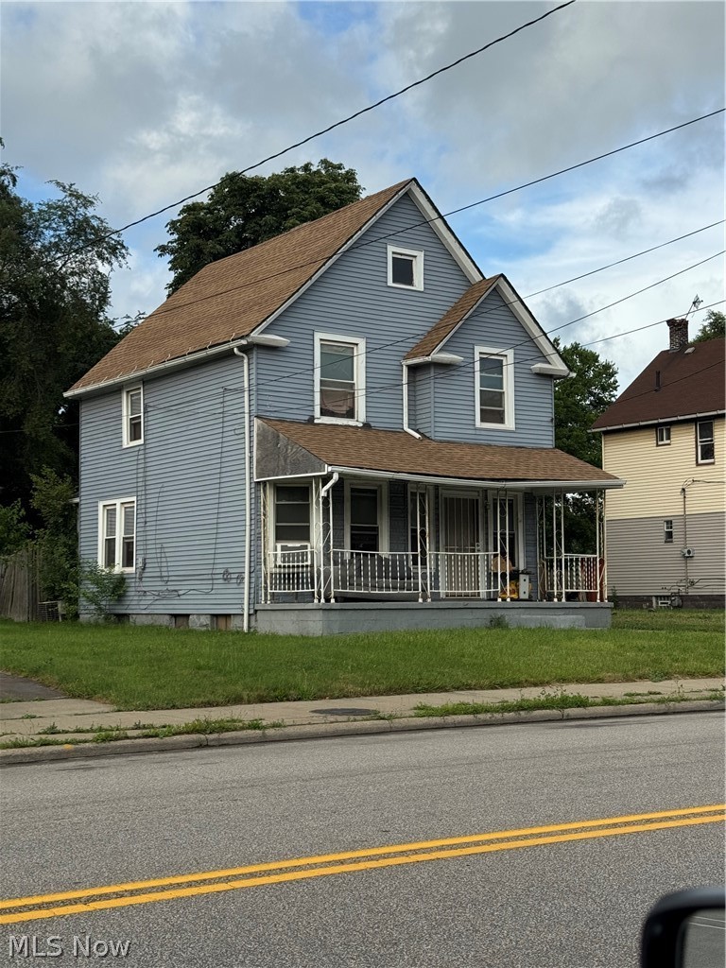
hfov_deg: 30.3
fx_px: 1342
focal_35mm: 48
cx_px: 363
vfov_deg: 39.7
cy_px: 484
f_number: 1.78
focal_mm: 6.76
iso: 64
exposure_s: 1/3425
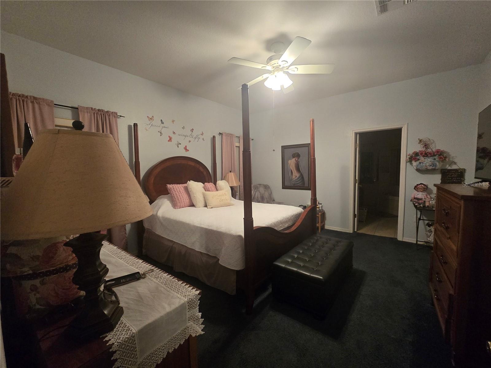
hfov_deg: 106.2
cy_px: 184
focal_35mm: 13
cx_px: 246
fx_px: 184
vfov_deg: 89.9
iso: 640
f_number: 2.2
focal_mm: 2.2
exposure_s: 1/60
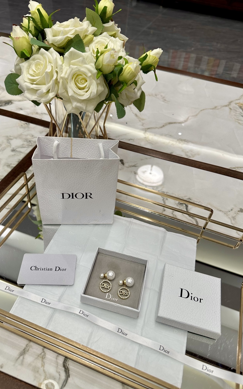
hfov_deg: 47.6
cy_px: 191
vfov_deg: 70.4
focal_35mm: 26
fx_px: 275
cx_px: 114
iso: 100
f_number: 1.78
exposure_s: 1/100
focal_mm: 6.86
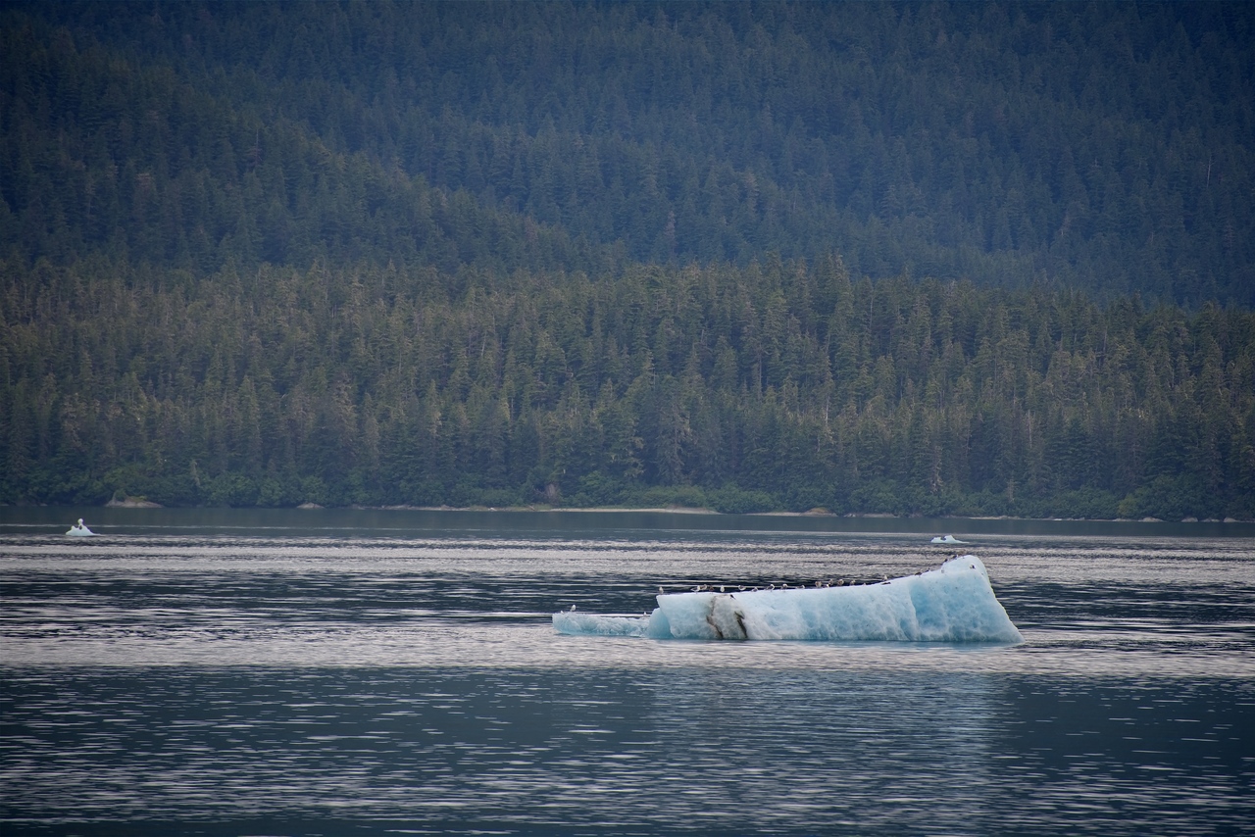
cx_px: 628
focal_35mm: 300
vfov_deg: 4.6
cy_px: 418
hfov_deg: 6.9
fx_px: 10460
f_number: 5.6
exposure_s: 1/640
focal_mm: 300
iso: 200
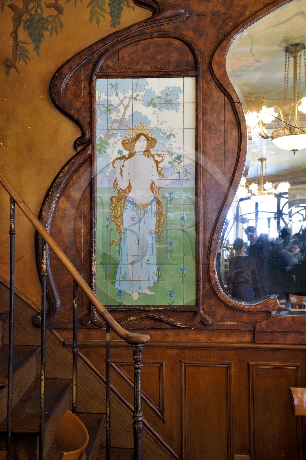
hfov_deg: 36.8
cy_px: 230
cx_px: 153
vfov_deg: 53.2
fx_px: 460
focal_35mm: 36
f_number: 7.1
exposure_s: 1/25
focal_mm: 36
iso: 800
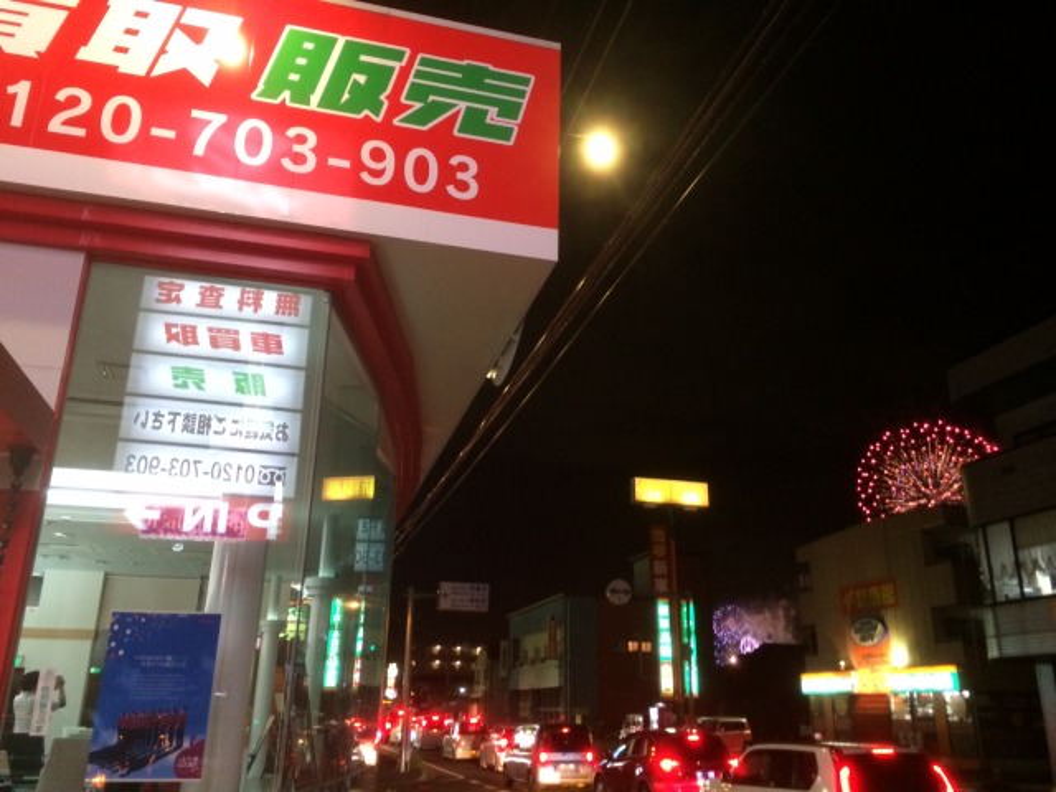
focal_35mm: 30
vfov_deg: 46.8
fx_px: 915
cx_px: 528
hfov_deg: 60.0
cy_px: 396
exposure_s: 1/20
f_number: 2.2
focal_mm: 4.12
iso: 320
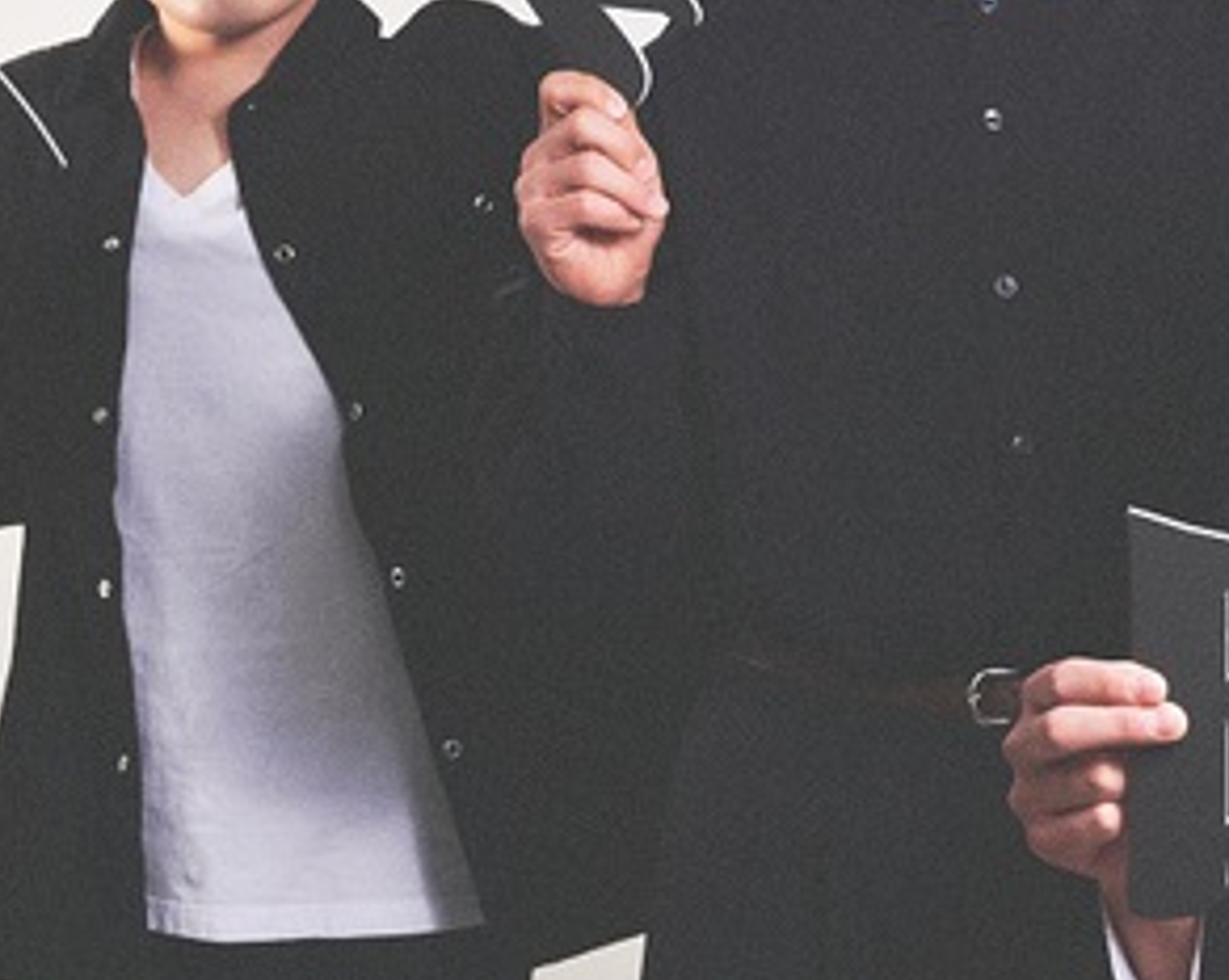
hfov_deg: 16.3
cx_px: 993
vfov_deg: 13.1
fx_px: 4251
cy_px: 341
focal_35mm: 117
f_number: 16
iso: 500
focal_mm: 52
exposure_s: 1/100
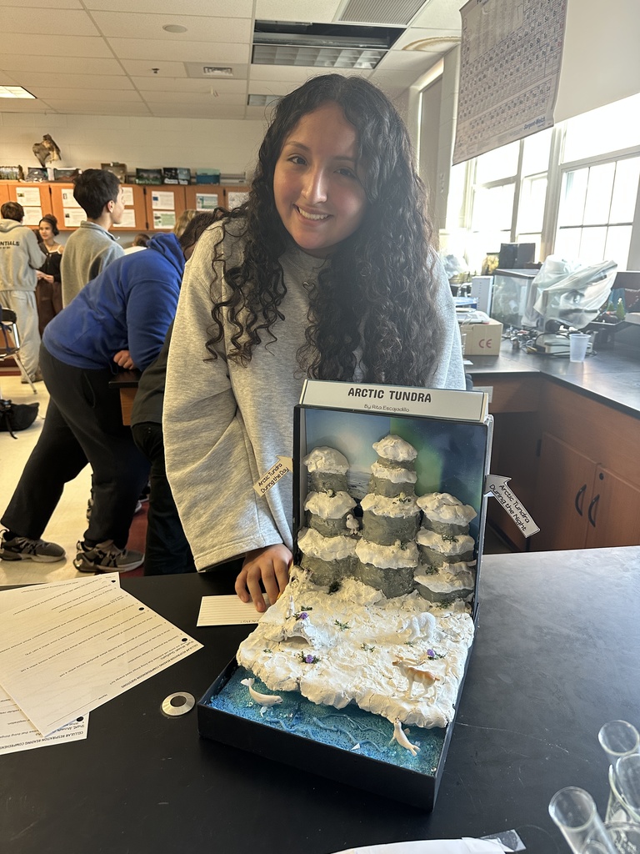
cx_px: 320
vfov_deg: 71.6
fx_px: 592
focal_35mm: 24
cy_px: 427
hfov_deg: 56.8
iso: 250
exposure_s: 1/65
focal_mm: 6.86
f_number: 1.78
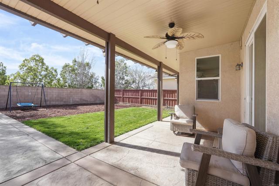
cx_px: 140
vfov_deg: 73.8
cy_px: 93
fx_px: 124
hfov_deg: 96.7
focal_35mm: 16
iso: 100
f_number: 5.6
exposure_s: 1/125
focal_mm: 16
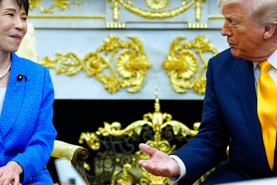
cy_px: 30
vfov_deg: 10.5
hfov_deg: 15.8
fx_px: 1000
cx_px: 150
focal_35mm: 130
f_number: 2.8
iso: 3200
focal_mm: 75
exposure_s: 1/500
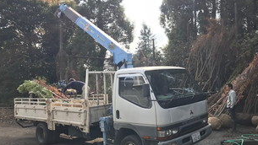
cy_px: 86
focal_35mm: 36
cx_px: 144
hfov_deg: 55.1
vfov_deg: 32.8
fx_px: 246
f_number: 1.8
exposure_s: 1/1182
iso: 20
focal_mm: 3.99
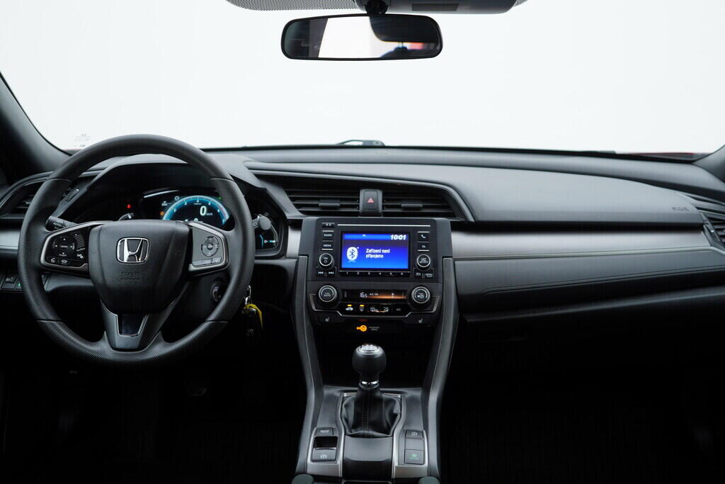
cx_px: 362
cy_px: 242
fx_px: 725
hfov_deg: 53.1
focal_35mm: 36
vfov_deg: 36.9
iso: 125
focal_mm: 24
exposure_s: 1/50
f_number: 3.2
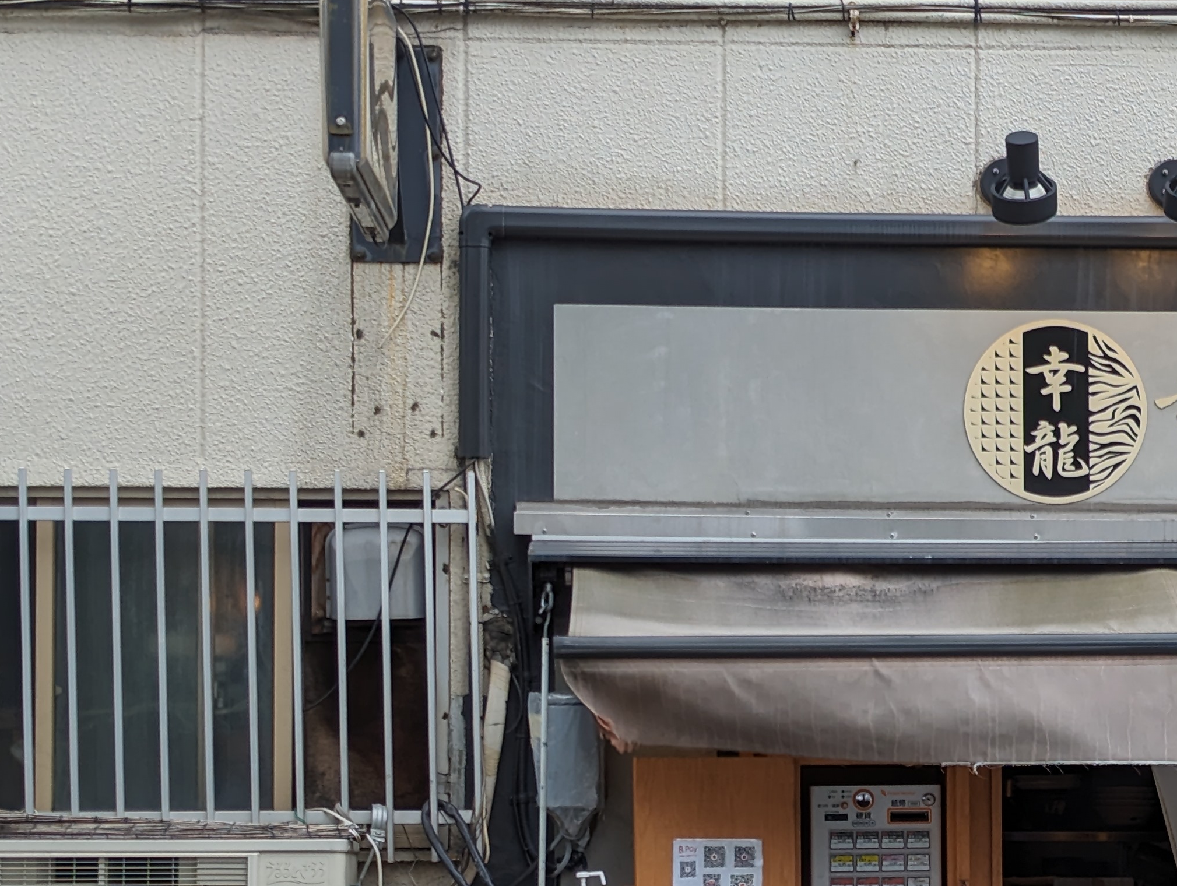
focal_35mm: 97
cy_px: 737
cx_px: 936
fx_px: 3303
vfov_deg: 15.2
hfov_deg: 20.0
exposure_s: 1/543
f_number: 1.85
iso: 33
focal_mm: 6.81
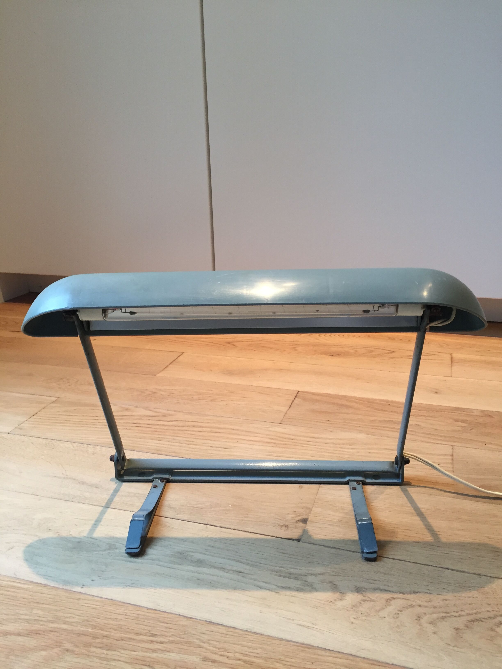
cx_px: 251
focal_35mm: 29
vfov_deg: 61.7
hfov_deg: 48.2
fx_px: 561
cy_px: 334
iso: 125
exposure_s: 1/33
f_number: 2.2
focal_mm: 4.15
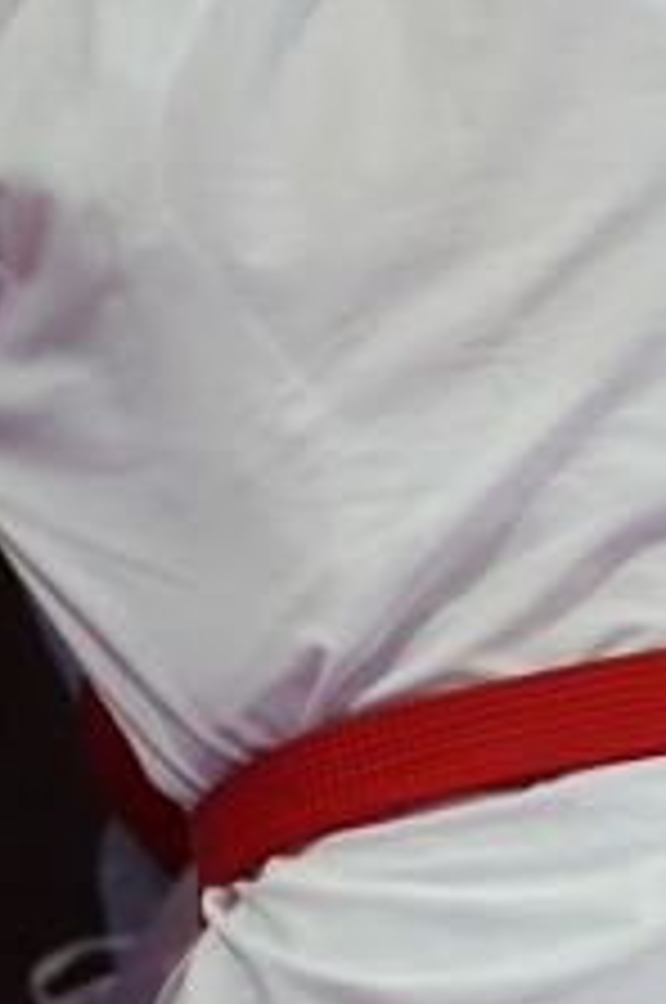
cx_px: 432
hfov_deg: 1.2
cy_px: 954
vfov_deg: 1.7
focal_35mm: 1181
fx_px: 32872
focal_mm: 146
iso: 800
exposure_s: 1/500
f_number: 2.8
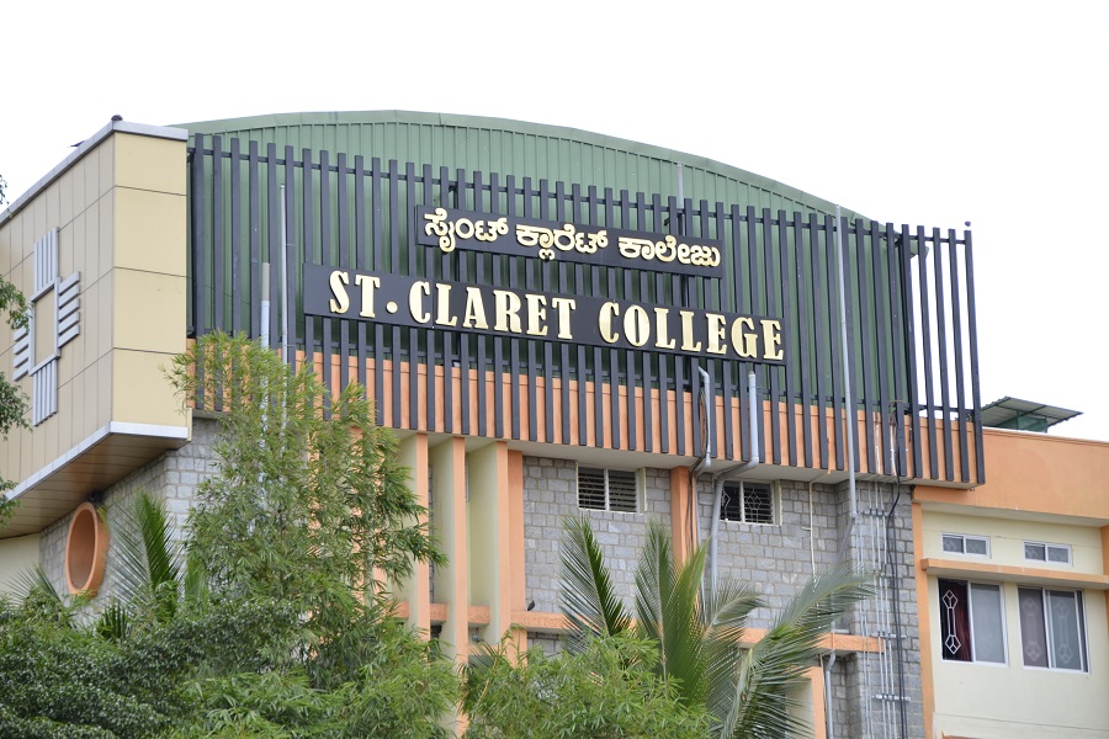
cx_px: 554
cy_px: 370
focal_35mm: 120
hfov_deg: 17.1
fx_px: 3696
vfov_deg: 11.4
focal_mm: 80
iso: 250
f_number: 5.3
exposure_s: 1/250
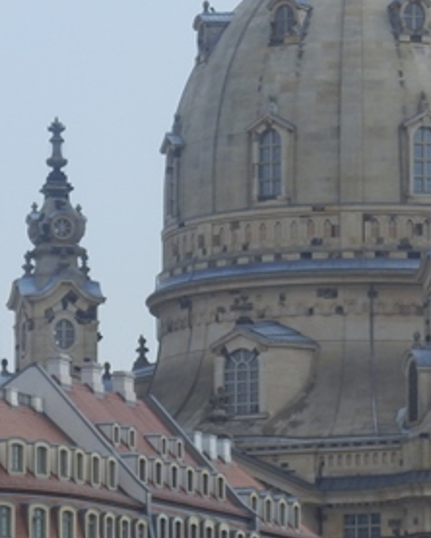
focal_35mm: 273
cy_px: 196
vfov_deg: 7.1
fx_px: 4348
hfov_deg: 5.7
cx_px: 340
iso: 80
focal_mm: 17.3
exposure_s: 1/400
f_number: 4.9
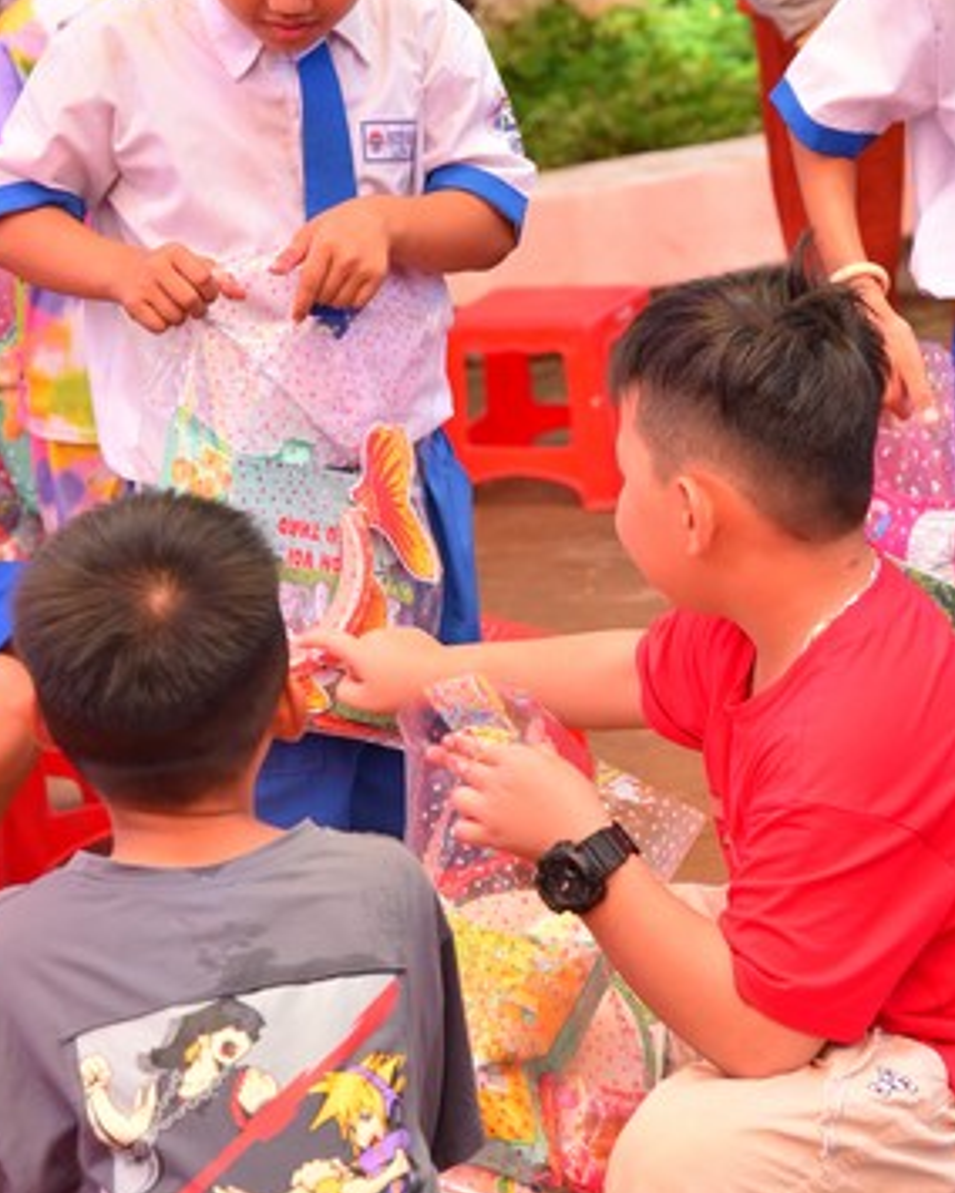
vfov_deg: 13.6
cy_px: 370
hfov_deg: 10.9
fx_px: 4982
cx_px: 301
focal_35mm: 141
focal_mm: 82
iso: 200
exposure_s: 1/250
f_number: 5.6
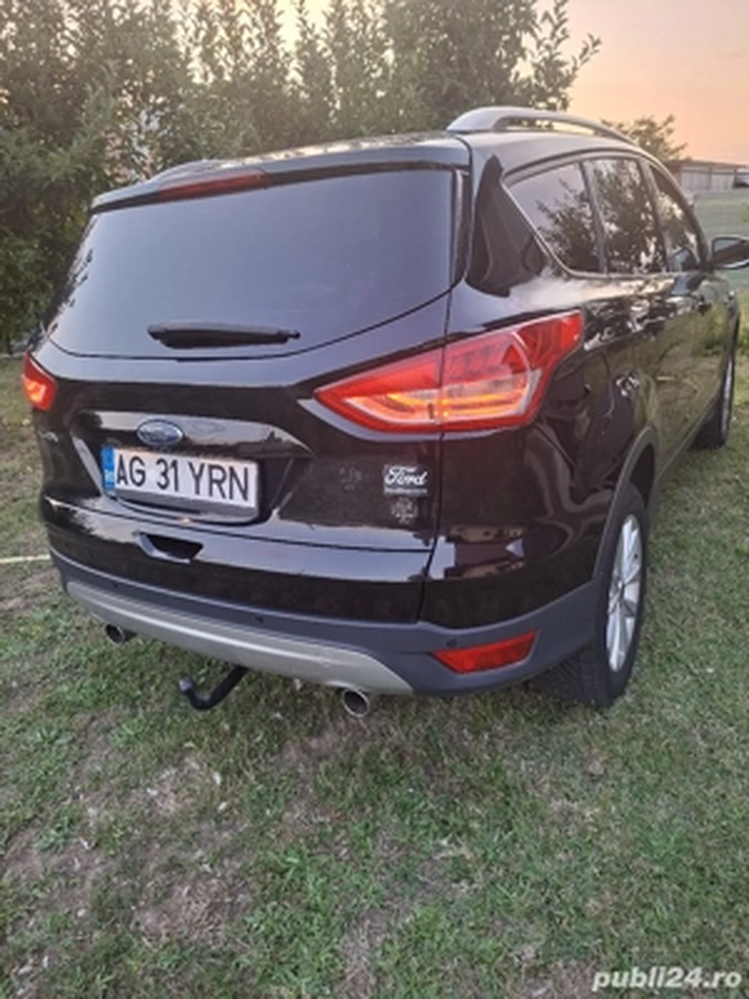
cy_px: 500
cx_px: 374
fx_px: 664
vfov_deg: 73.9
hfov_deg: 58.9
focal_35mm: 23
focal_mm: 5.54
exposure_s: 1/100
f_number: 1.8
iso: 250
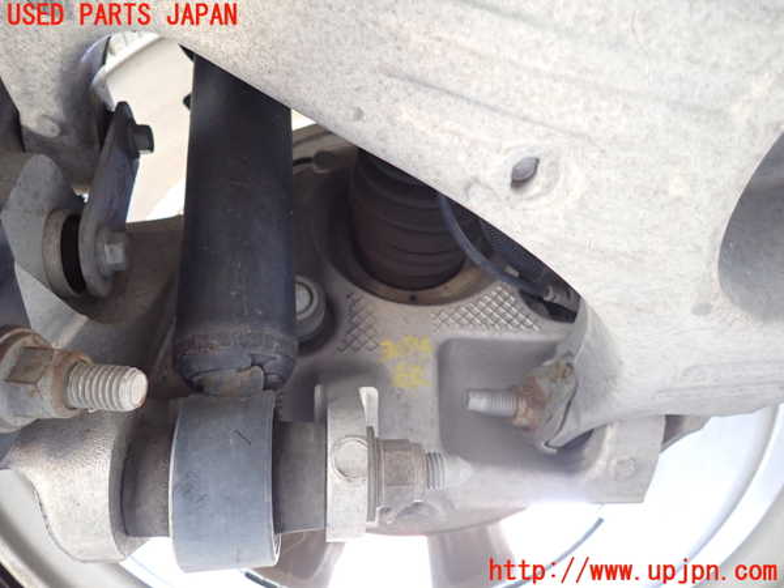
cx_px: 392
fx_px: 566
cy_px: 294
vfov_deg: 54.9
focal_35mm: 25
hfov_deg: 69.4
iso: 320
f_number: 2
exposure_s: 1/30
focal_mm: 4.5
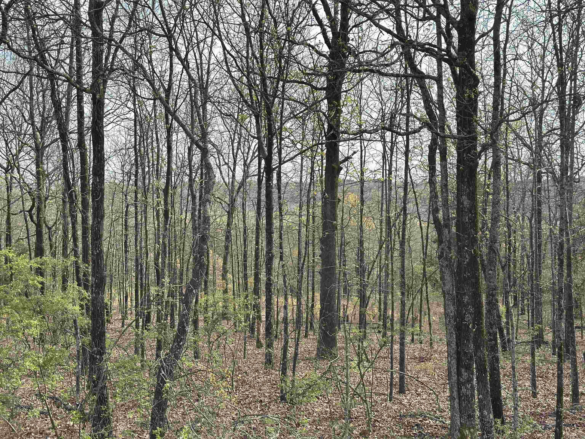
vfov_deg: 30.3
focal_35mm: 48
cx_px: 292
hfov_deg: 39.7
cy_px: 220
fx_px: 811
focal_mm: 6.86
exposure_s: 1/2114
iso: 100
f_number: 1.78
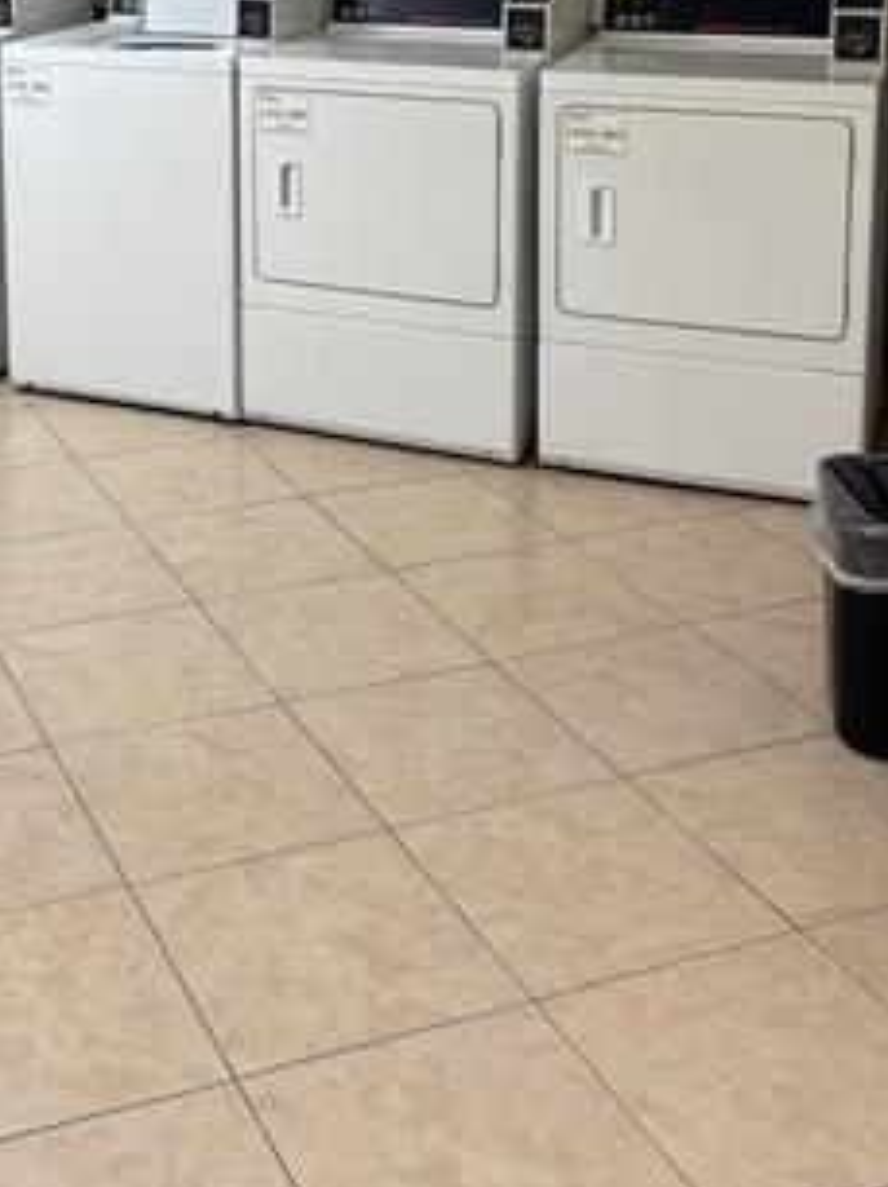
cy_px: 81
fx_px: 1747
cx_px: 186
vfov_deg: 35.0
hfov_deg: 28.0
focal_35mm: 51
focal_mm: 5.96
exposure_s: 1/60
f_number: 1.6
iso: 125
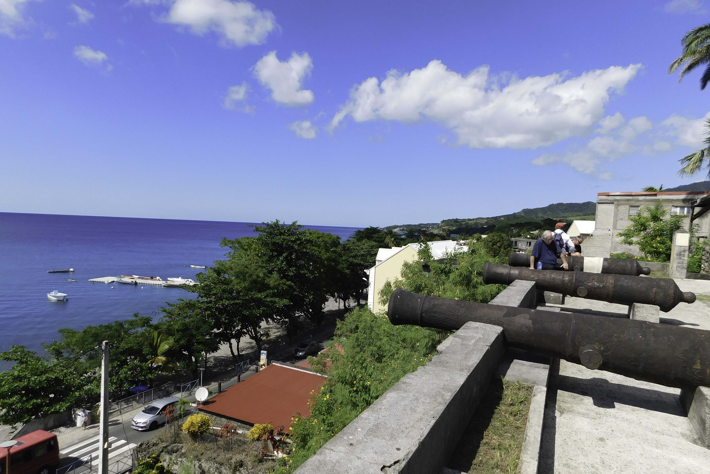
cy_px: 256
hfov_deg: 73.7
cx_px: 355
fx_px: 473
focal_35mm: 24
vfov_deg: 53.1
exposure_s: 1/640
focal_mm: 4
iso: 125
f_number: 6
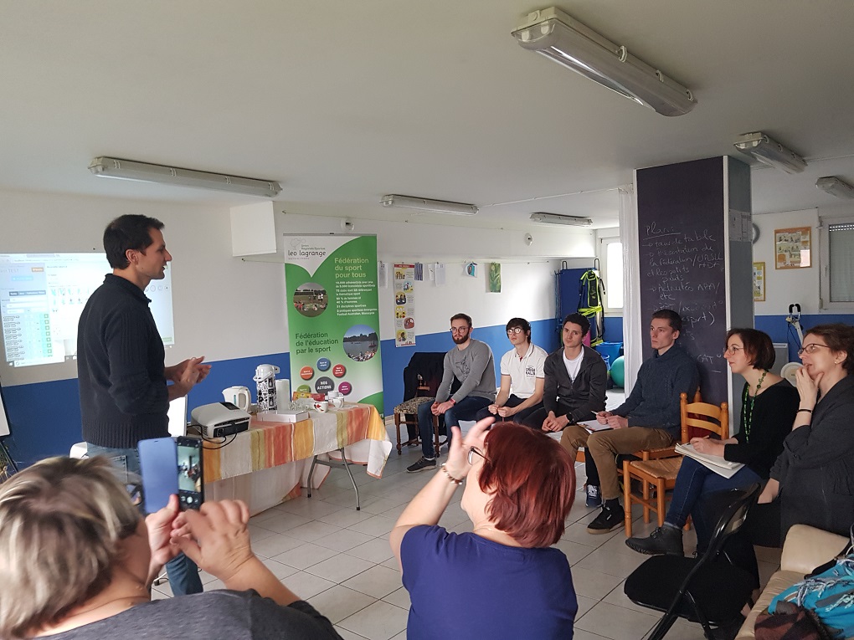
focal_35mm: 26
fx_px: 641
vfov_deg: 53.1
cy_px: 320
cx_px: 427
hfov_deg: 67.3
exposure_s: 1/33
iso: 200
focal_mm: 4.2
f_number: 1.7
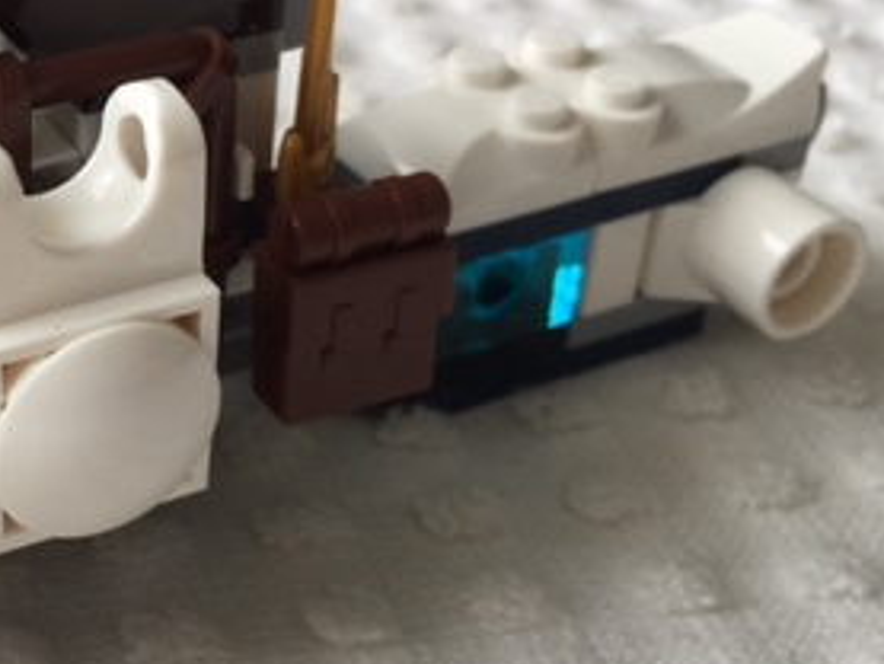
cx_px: -6
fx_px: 1712
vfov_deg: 21.8
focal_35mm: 67
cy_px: 176
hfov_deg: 27.3
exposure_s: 1/30
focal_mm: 4.15
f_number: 2.2
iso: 32
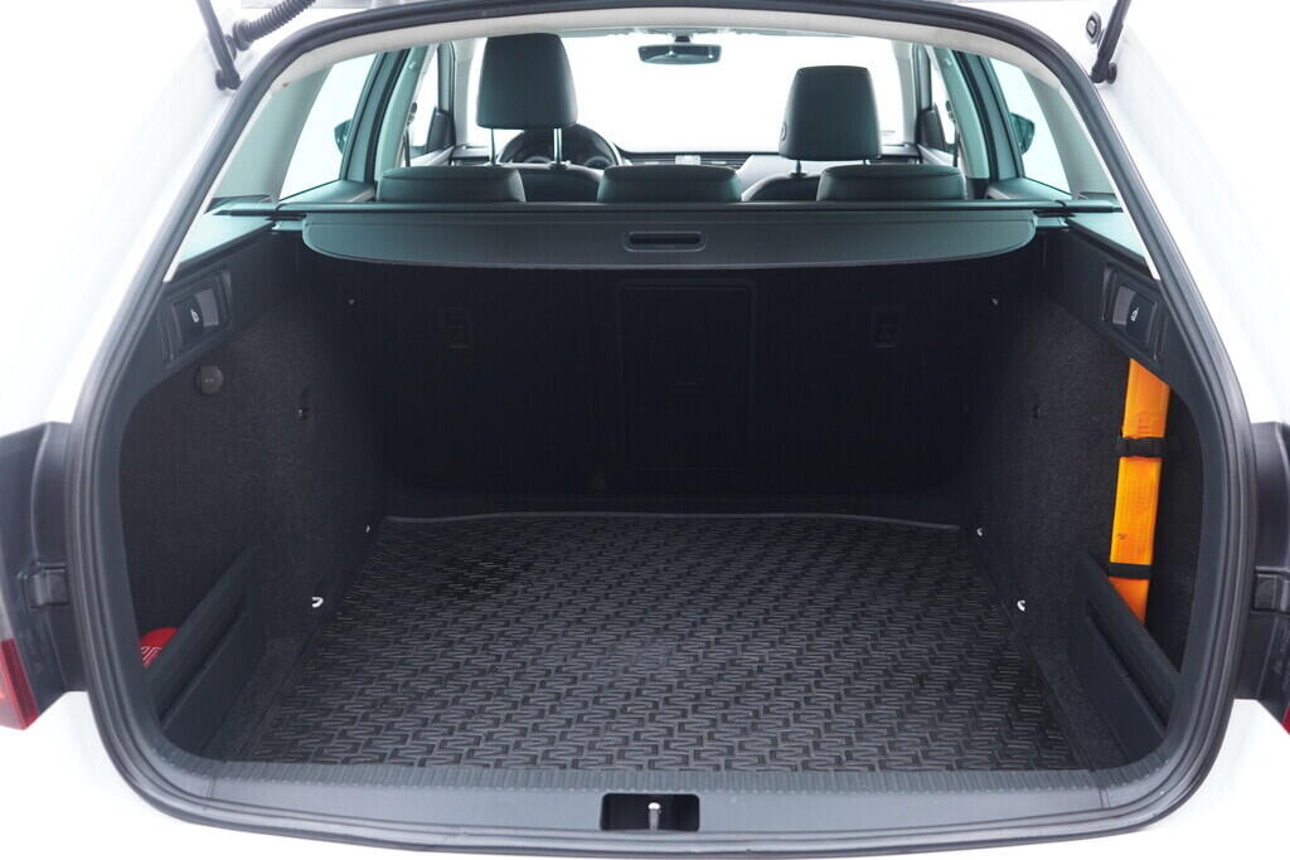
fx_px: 1290
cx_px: 645
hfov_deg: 53.1
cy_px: 430
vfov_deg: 36.9
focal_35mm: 36
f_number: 2.8
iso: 500
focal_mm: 24
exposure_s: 1/40
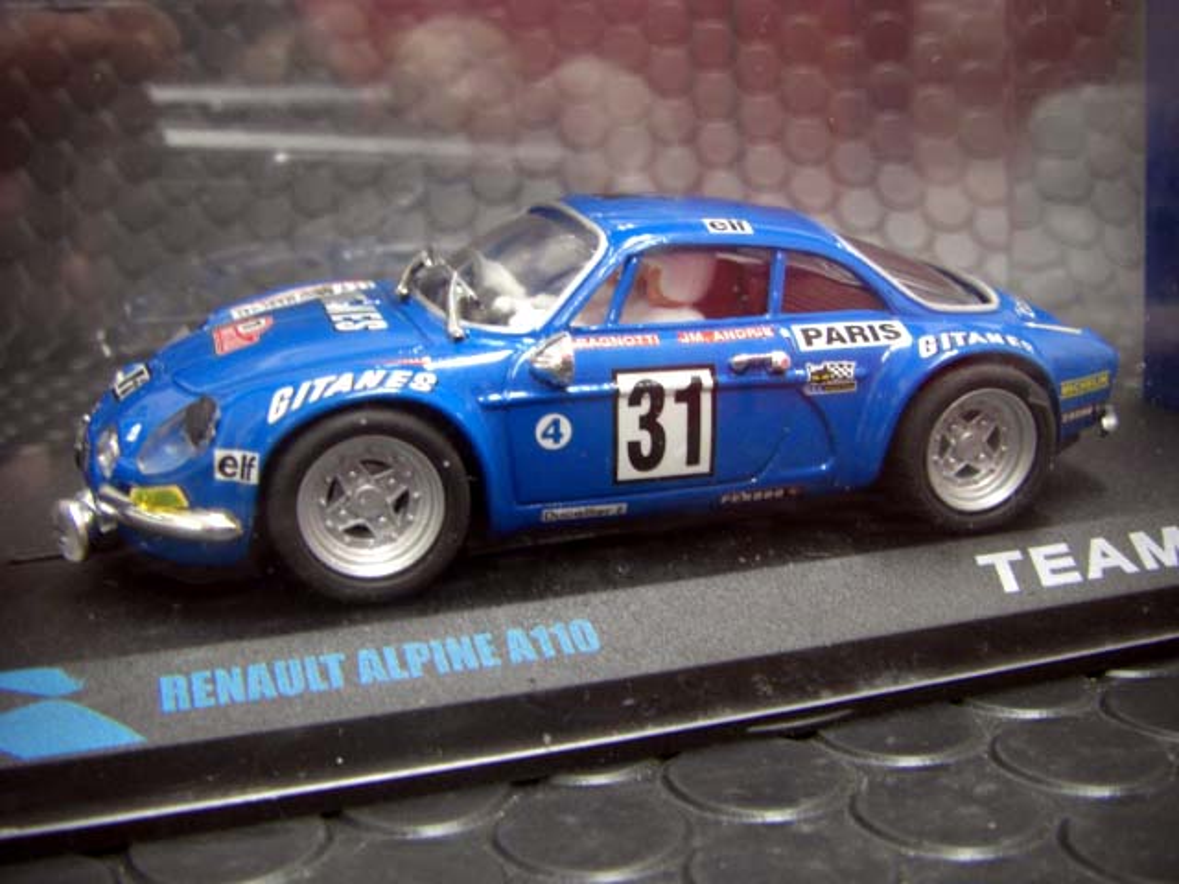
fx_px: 1294
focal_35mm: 38
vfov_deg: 37.7
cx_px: 590
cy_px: 442
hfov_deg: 49.0
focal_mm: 6.3
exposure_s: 1/10
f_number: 3.4
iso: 200
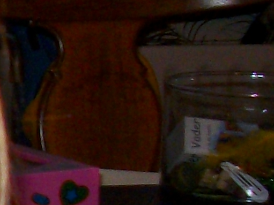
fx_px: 2105
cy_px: 270
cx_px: -460
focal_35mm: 266
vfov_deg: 5.6
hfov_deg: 6.9
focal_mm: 5.7
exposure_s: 1/40
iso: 150
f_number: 2.9
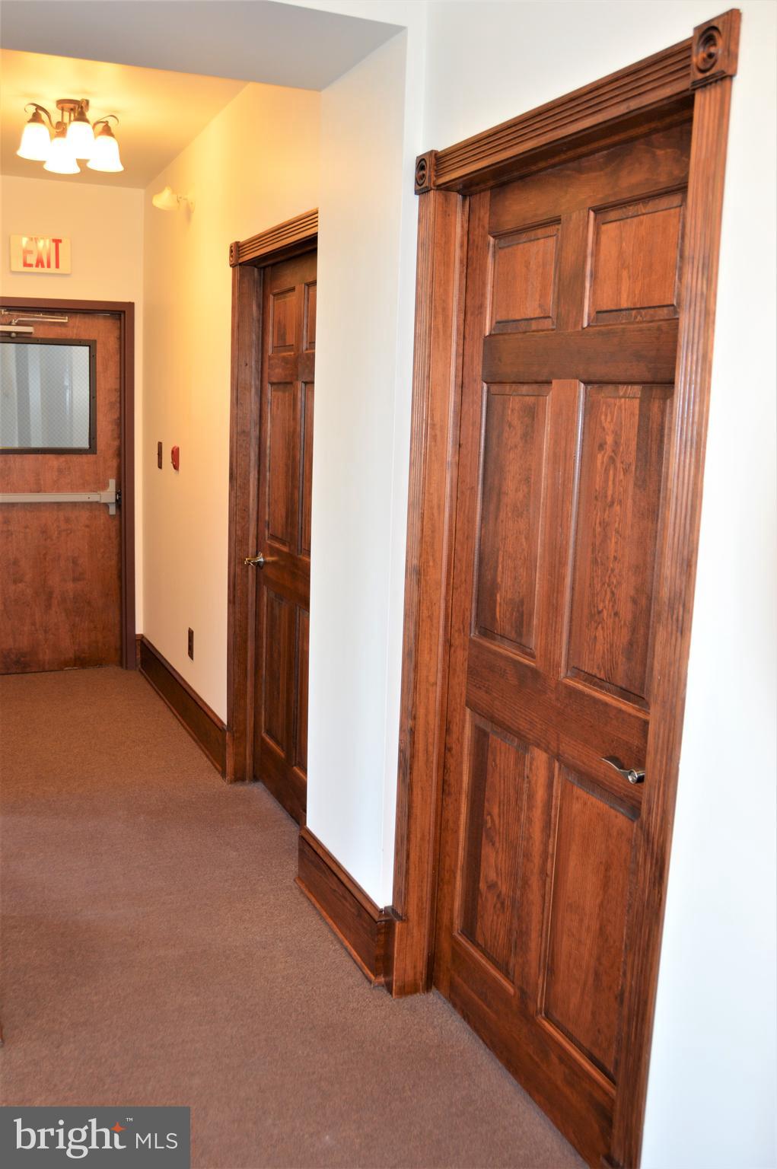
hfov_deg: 43.5
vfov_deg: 62.0
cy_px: 584
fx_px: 973
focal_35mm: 30
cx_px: 388
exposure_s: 1/80
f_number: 4
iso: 400
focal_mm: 20
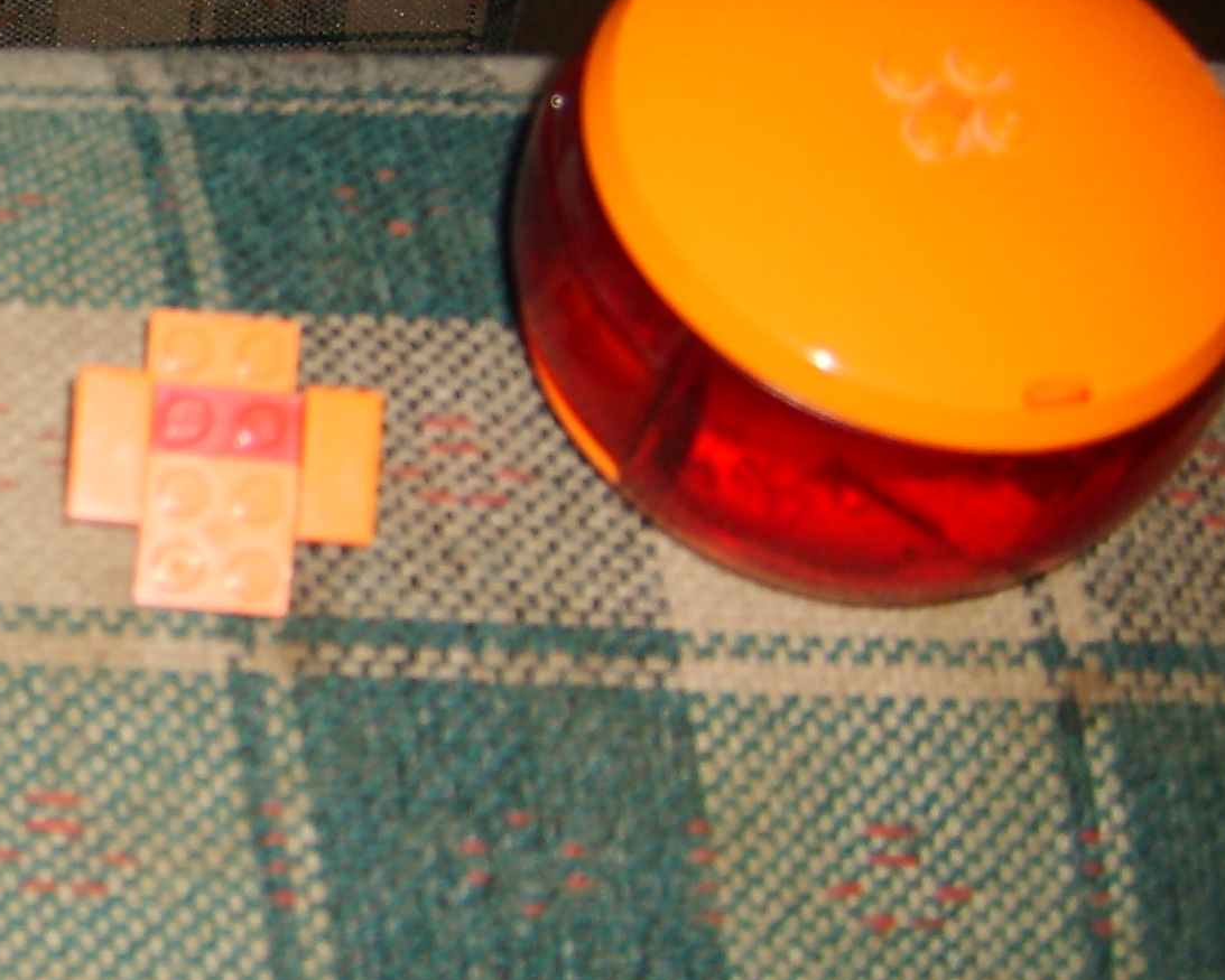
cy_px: 399
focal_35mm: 81
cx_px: -179
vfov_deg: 18.9
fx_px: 2937
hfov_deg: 22.1
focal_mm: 5.8
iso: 100
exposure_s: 1/30
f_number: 2.8
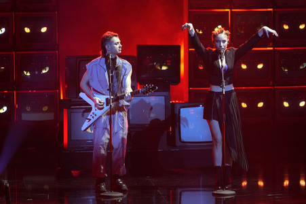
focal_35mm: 300
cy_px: 102
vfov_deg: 4.6
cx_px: 153
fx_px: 2548
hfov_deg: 6.9
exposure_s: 1/125
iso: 2500
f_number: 5.6
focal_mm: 200
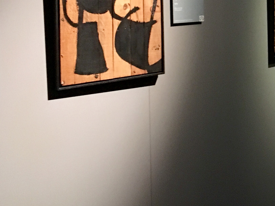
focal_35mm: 72
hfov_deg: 24.8
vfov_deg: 19.9
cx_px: 317
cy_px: 9
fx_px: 572
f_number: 2.2
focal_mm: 4.15
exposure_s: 1/17
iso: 500
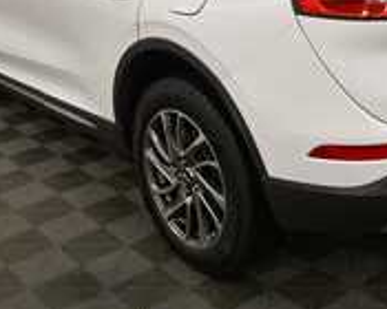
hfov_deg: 31.2
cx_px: 257
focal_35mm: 60
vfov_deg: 24.7
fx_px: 687
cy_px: 36
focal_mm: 19
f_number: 5.6
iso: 800
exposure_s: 1/200
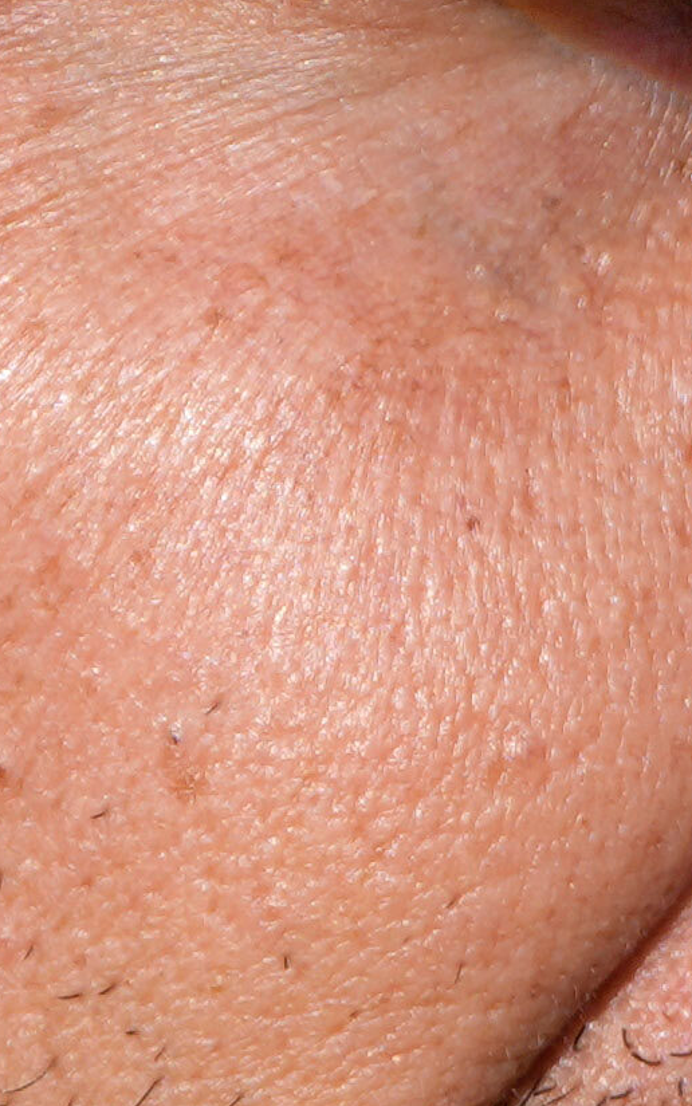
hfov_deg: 0.2
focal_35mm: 6403
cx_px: 658
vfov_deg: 0.3
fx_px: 193108
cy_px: 370
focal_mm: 600
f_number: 4
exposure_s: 1/2000
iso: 200
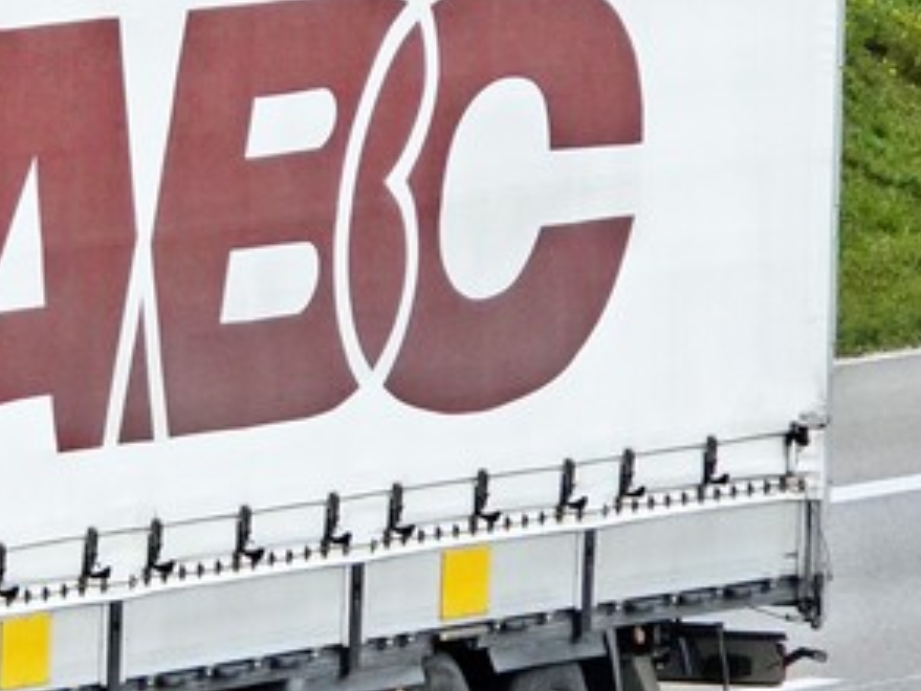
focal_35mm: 788
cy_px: 407
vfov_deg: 1.9
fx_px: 20974
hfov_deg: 2.5
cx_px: -324
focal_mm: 200
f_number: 6.3
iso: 1600
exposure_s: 1/2500
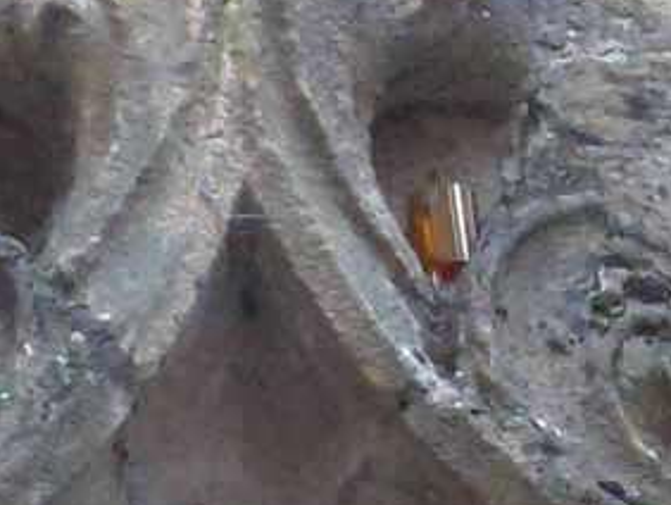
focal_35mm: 204
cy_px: 386
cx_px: 300
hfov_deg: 9.7
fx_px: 3958
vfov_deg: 7.3
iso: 12800
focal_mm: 19.2
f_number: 3.3
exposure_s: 1/250
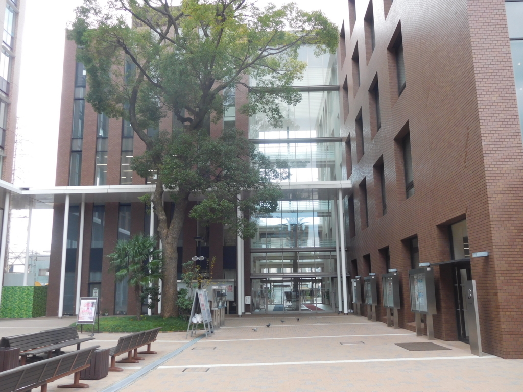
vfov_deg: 44.2
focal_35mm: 32
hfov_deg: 56.8
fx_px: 483
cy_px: 196
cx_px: 262
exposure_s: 1/125
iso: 125
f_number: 3.6
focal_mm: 5.7
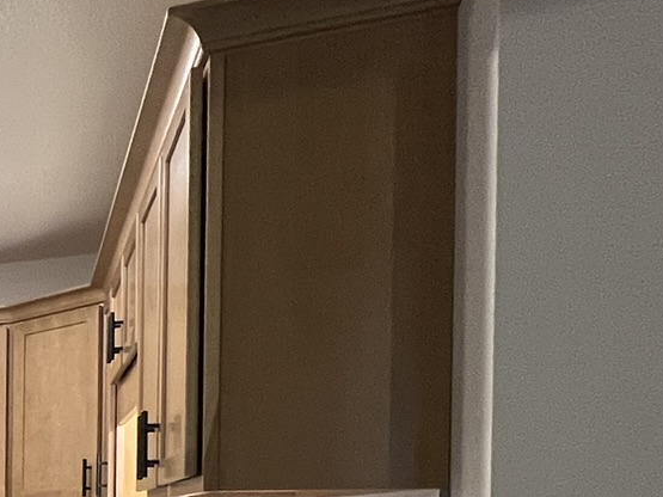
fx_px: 919
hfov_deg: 22.1
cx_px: -544
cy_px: 536
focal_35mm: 48
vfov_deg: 27.8
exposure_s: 1/60
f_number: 1.8
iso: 320
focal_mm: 1.57
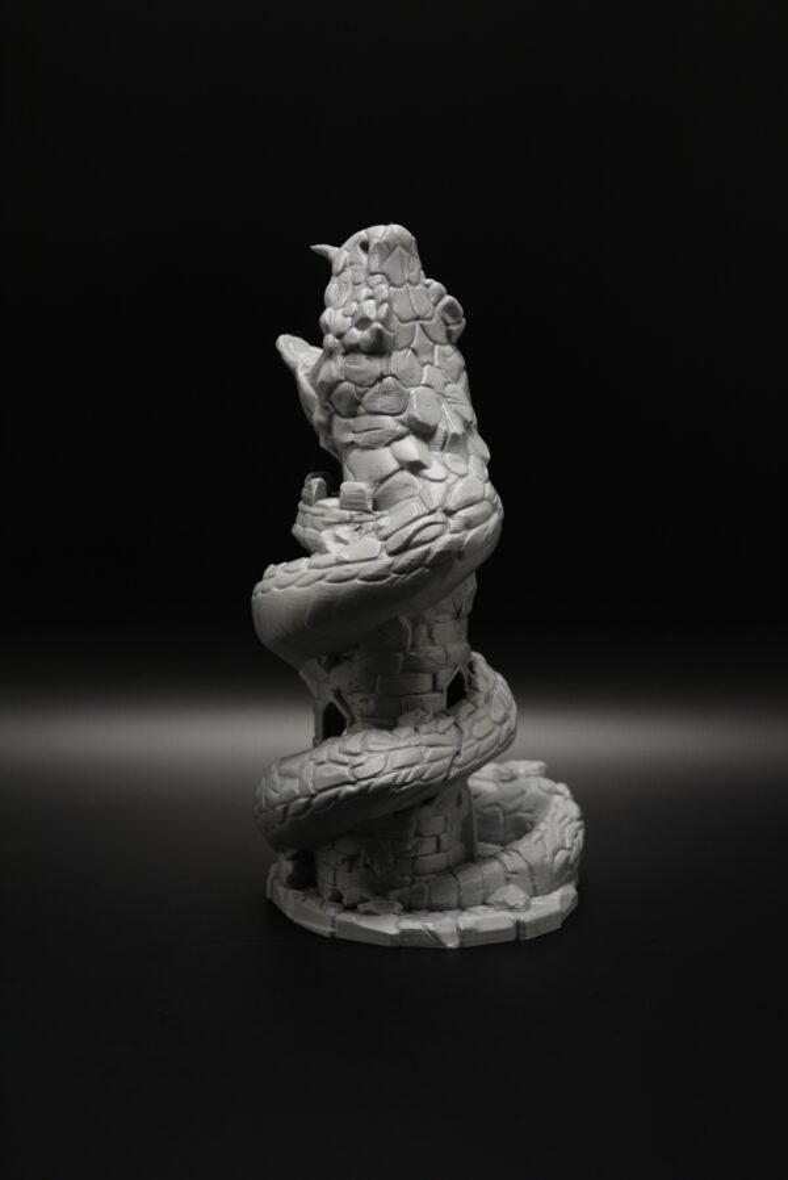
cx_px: 394
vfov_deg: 37.8
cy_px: 590
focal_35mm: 52
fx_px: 1721
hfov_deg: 25.8
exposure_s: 1/60
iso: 720
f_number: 4.5
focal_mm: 35
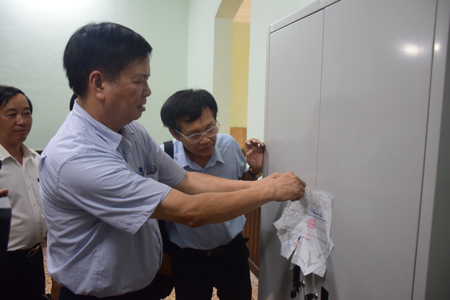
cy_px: 150
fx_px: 375
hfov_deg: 61.9
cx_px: 225
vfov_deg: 43.6
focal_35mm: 30
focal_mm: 20
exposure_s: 1/50
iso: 1000
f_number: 3.5
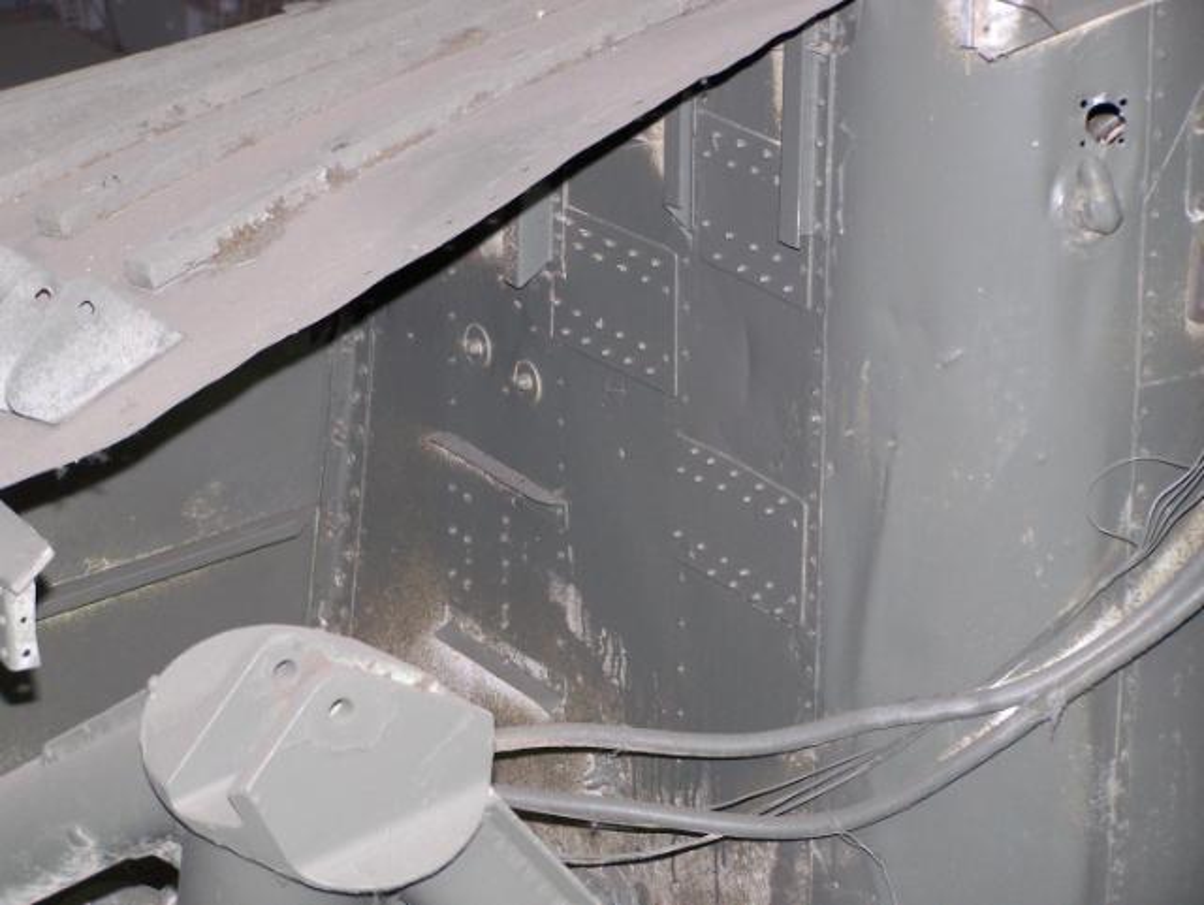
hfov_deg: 15.4
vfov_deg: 11.6
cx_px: 602
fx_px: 4455
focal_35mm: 128
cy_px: 452
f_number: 3.2
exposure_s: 1/100
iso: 160
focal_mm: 21.2
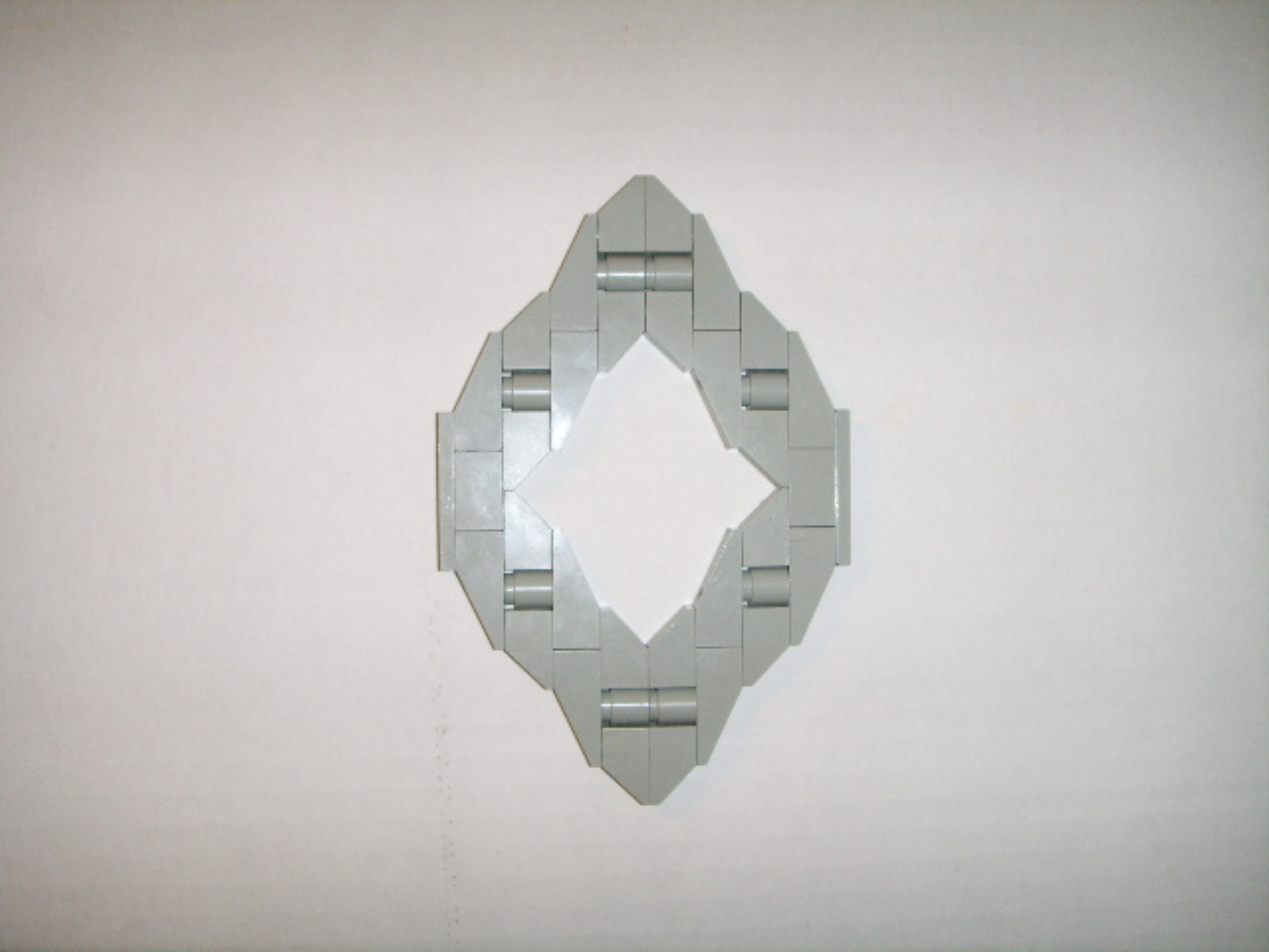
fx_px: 1430
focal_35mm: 39
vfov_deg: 36.8
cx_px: 634
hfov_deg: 47.9
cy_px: 476
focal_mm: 6.6
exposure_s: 1/45
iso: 100
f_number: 3.5
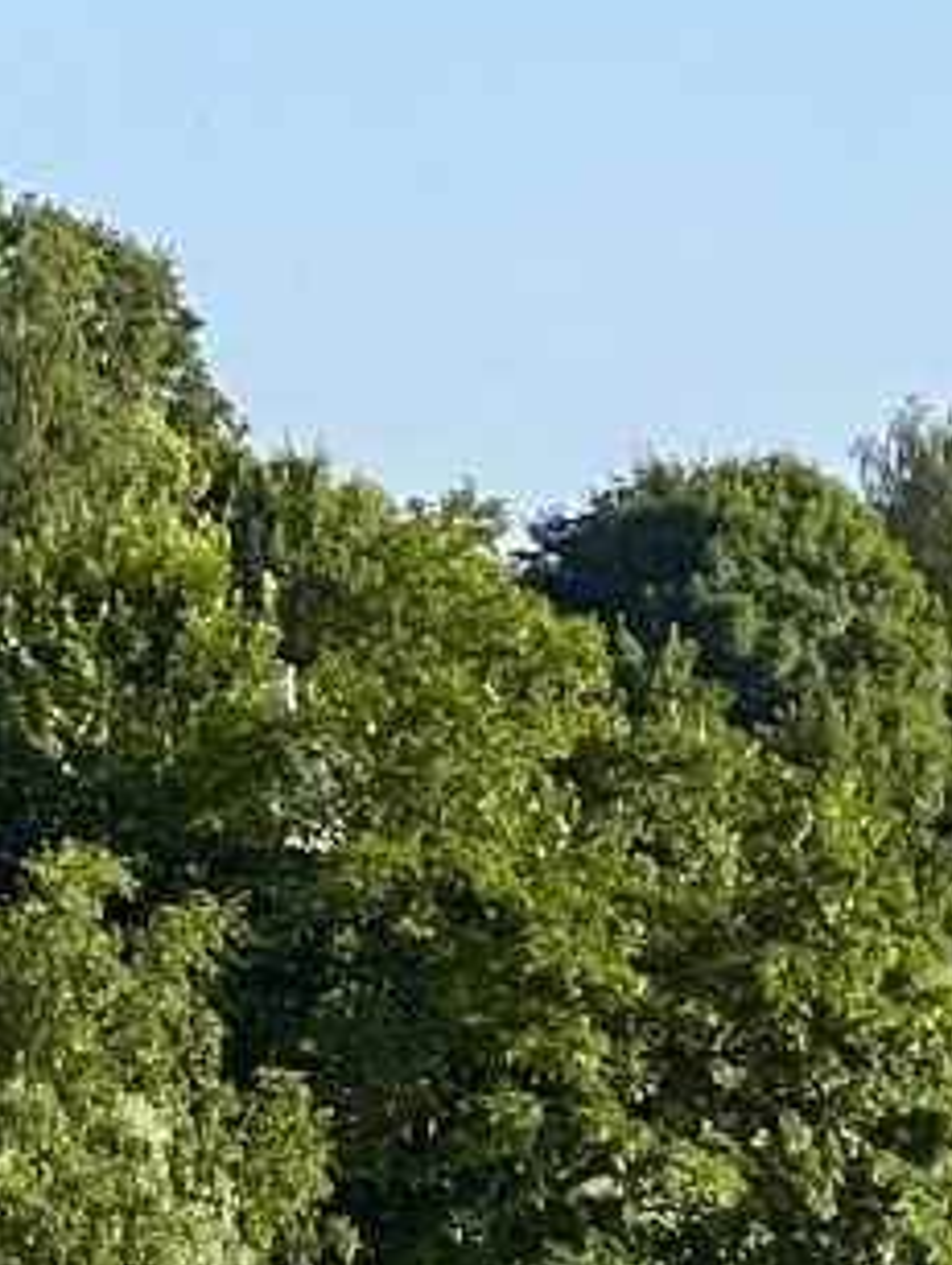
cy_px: 2007
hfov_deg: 3.7
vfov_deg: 4.8
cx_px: 1323
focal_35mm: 406
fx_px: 14857
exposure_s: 1/1043
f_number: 2
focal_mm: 6
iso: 20
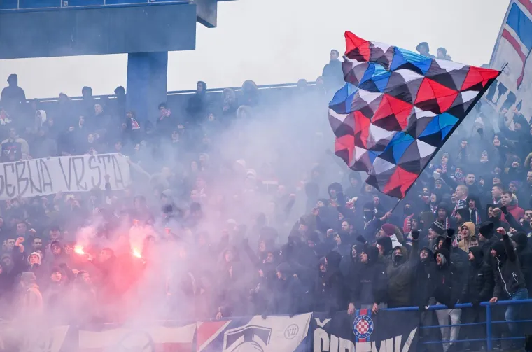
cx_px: 266
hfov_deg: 10.3
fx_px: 2949
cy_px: 176
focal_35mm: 200
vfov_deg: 6.8
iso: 1000
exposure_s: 1/2000
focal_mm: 200
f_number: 4
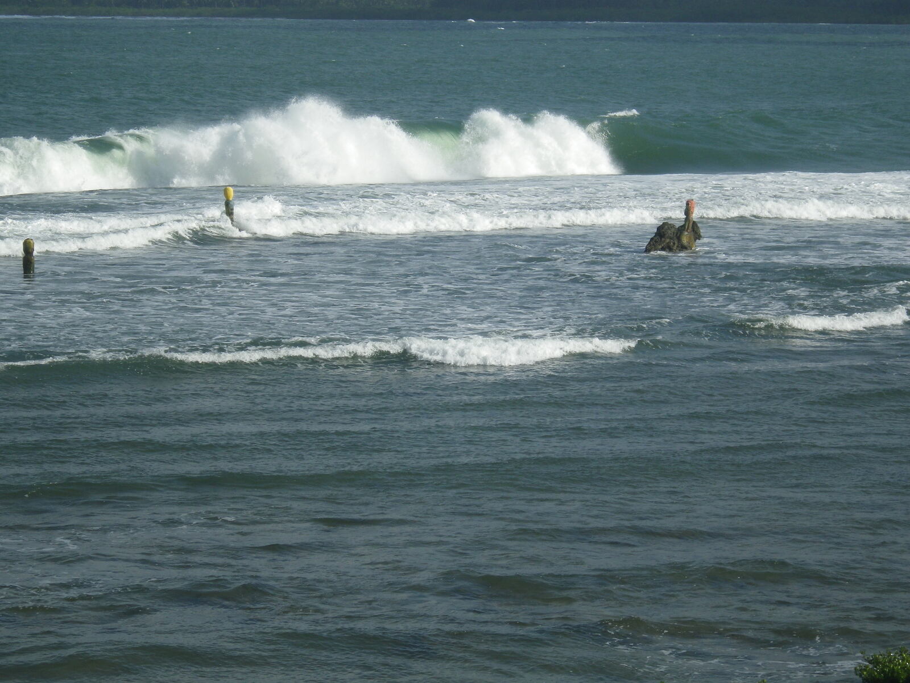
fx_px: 3680
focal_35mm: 140
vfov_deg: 10.6
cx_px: 455
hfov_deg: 14.1
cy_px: 342
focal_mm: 25
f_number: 6.6
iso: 80
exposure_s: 1/400
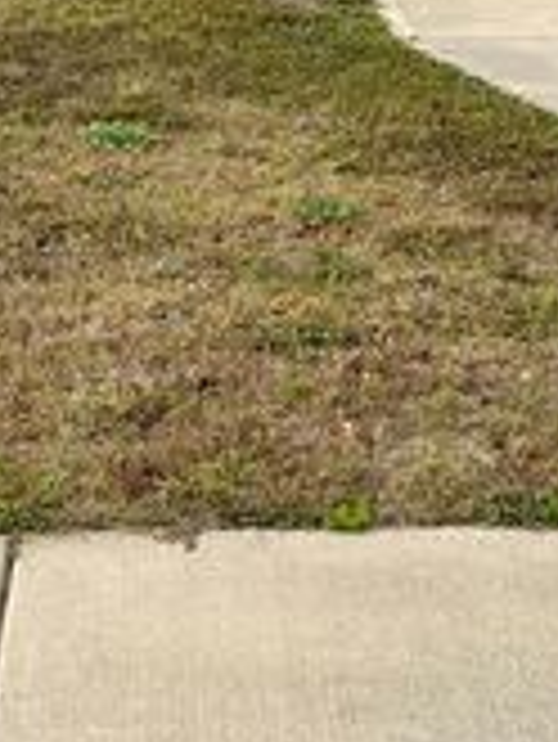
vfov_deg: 18.1
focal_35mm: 105
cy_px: -43
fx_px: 2254
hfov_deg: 14.0
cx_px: 446
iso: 50
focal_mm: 5.7
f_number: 1.5
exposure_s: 1/2762
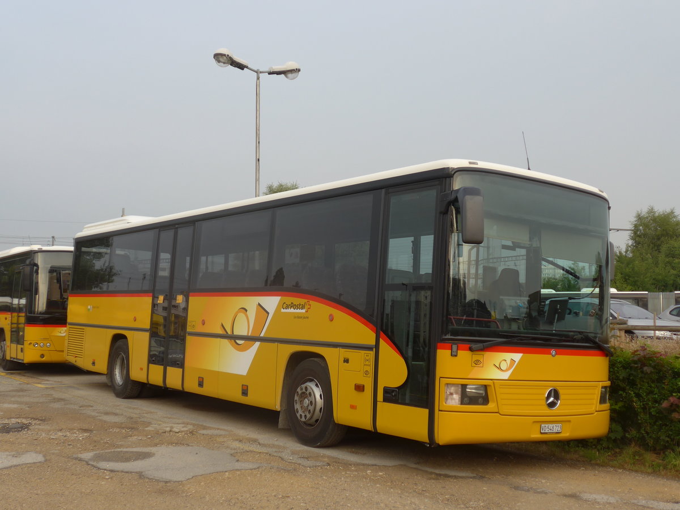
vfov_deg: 32.9
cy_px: 255
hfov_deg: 42.9
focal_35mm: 44
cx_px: 340
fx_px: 864
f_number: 2.8
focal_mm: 9
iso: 80
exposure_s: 1/200
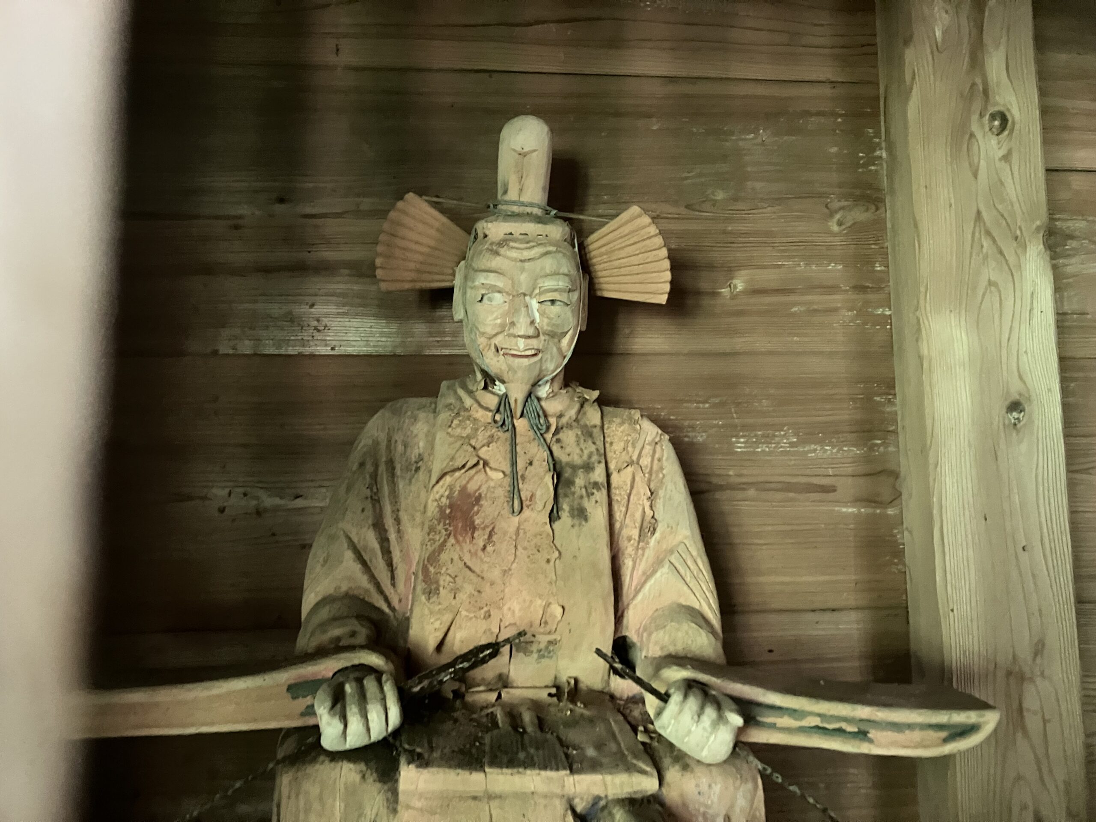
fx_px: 887
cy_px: 411
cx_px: 548
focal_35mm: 28
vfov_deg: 49.7
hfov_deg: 63.4
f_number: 1.8
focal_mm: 3.99
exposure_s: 1/25
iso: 640
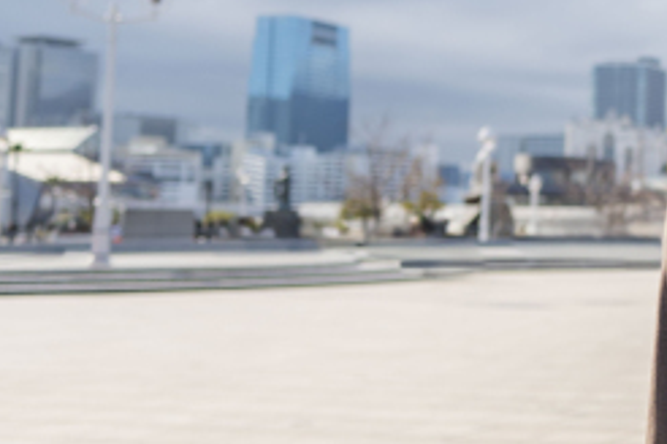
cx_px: 1082
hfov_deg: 22.9
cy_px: 152
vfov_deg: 20.9
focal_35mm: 65
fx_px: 1204
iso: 100
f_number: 2
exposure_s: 1/2500
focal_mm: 20
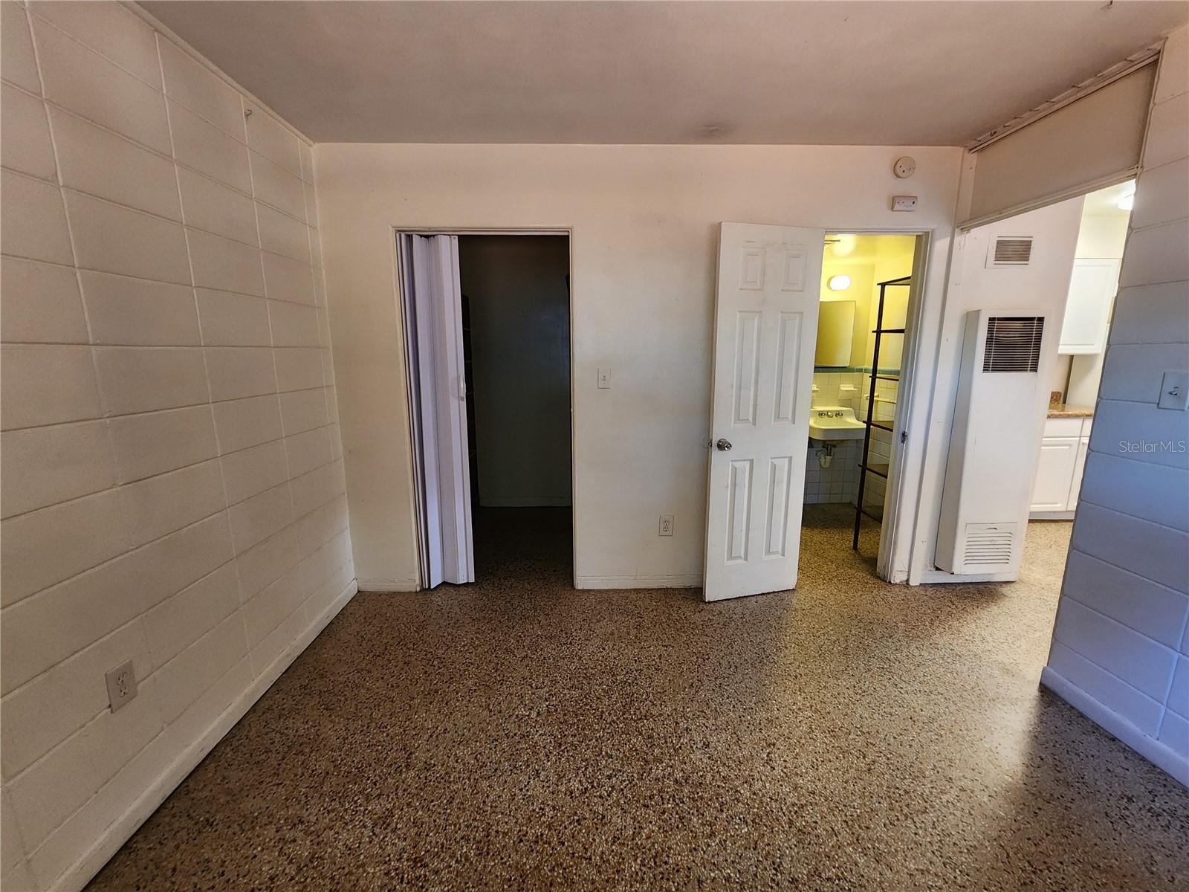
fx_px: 447
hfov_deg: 106.2
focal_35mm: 13
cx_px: 594
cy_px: 446
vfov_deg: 89.9
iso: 500
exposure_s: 1/30
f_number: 2.2
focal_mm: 2.2
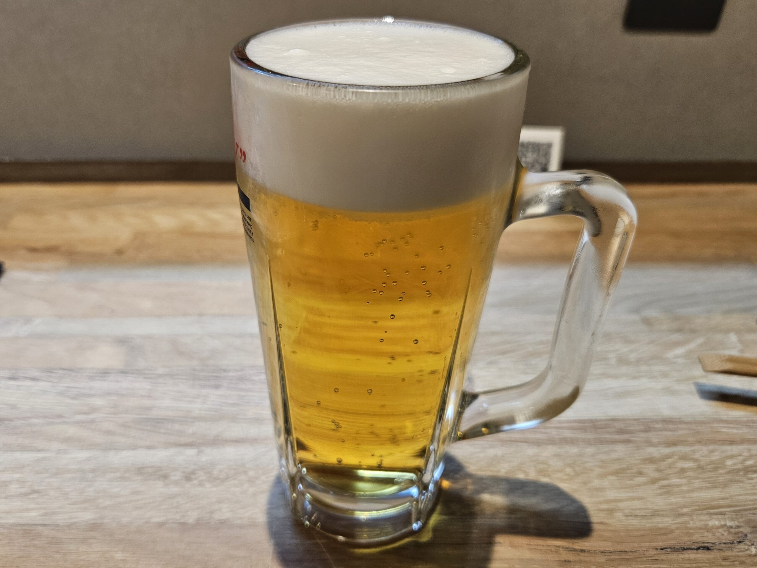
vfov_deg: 58.9
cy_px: 284
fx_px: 503
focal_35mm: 23
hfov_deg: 73.9
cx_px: 378
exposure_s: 1/101
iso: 160
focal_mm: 5.4
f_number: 1.8
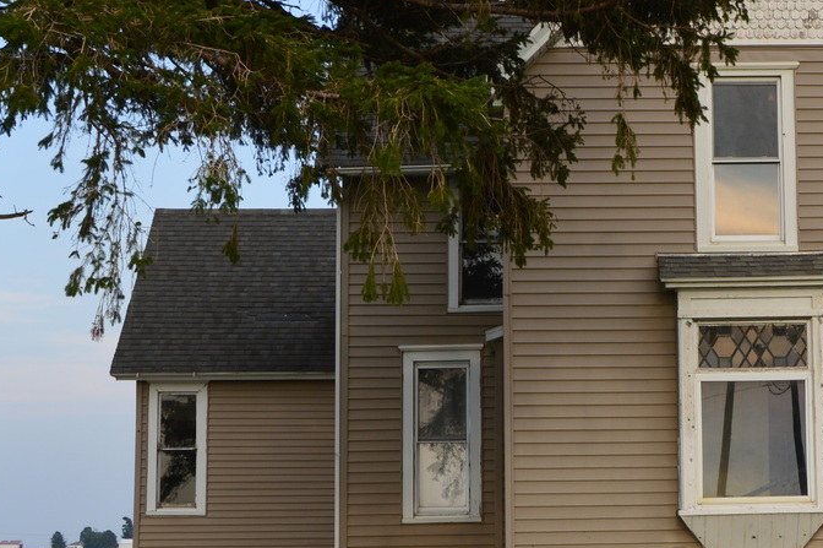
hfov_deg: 22.9
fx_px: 1987
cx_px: 727
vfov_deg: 15.7
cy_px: 260
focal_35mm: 87
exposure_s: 1/100
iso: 100
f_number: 7.1
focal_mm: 24
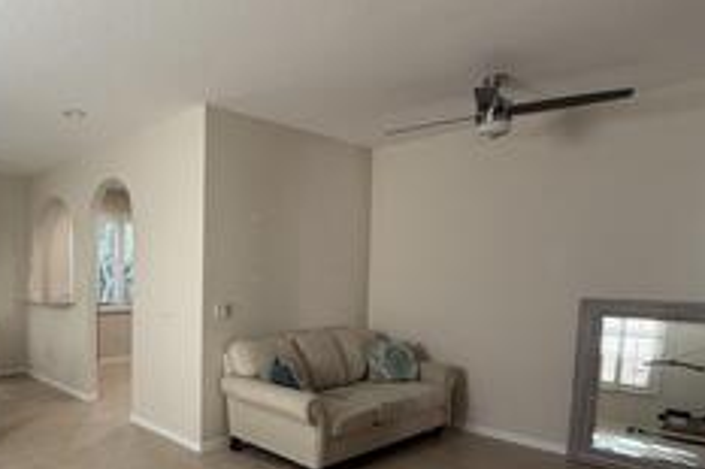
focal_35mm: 25
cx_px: 130
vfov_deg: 50.6
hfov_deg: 64.5
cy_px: 300
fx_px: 489
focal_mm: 2.22
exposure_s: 1/120
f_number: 2.2
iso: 200
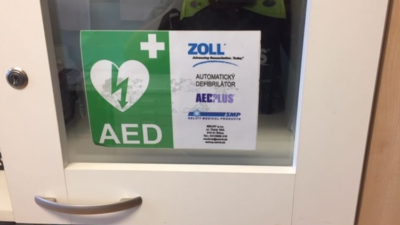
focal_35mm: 32
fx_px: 339
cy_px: 94
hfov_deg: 61.0
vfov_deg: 36.6
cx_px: 199
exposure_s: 1/33
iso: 100
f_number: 2.2
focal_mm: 4.15
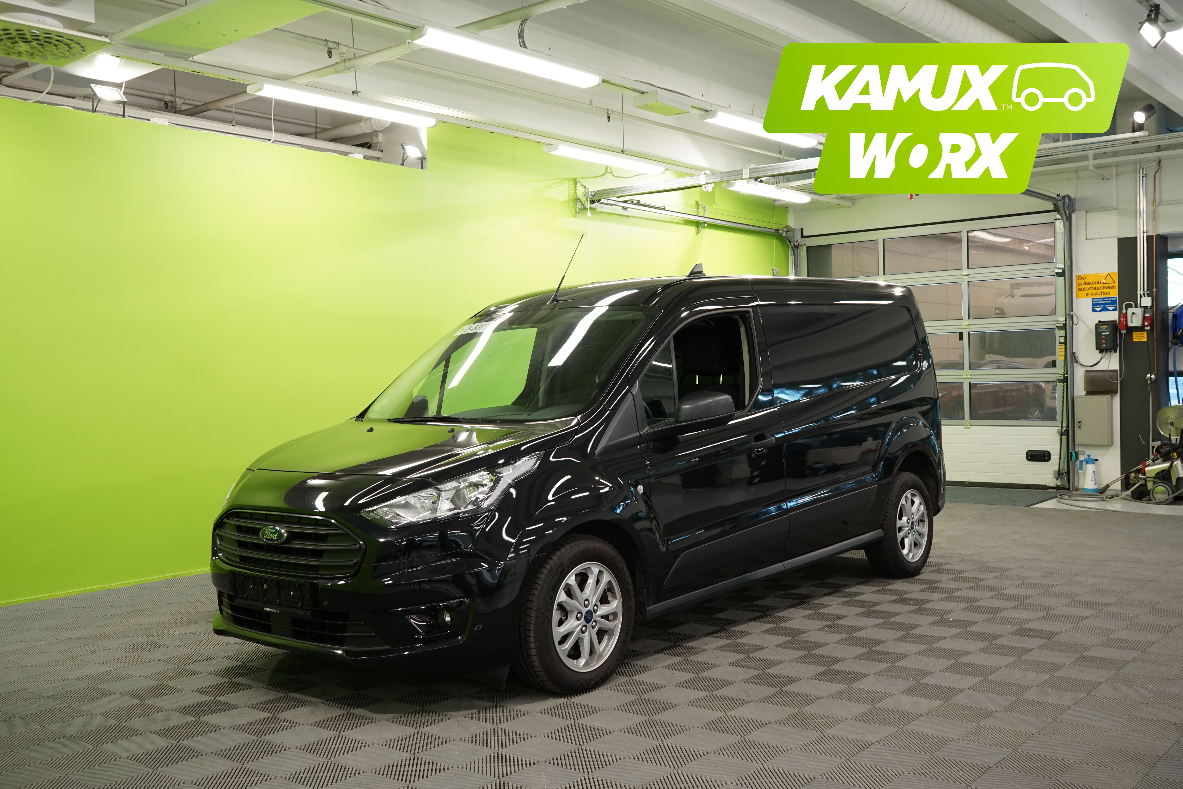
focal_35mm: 34
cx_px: 592
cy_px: 394
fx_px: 1117
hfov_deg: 55.8
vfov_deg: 38.9
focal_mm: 34
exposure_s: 1/25
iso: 500
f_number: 7.1
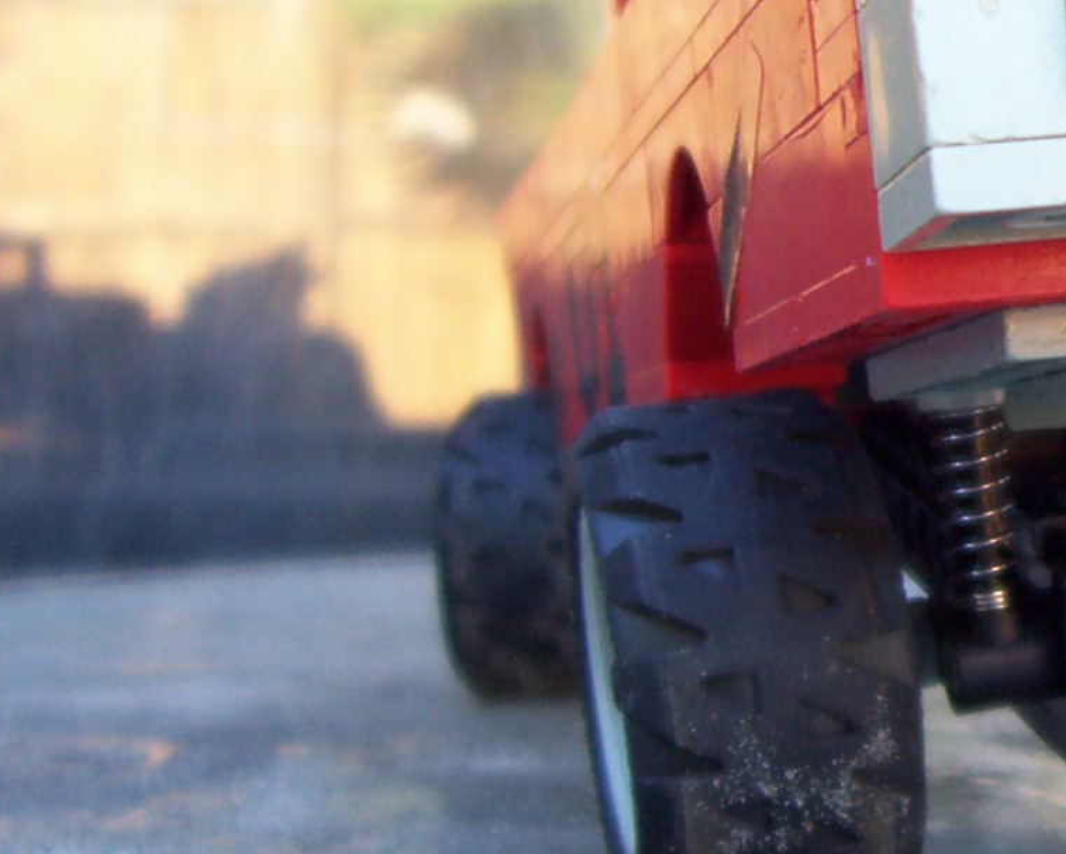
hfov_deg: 17.8
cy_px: 292
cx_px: 1362
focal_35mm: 101
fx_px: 3187
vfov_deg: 15.2
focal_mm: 5.6
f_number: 2.7
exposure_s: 1/53.5
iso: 80
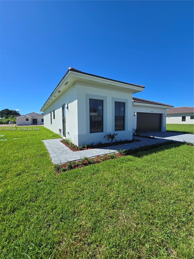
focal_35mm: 13
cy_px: 130
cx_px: 97
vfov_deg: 106.2
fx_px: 97
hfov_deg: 89.9
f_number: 2.2
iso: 50
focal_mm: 2.2
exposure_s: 1/2384
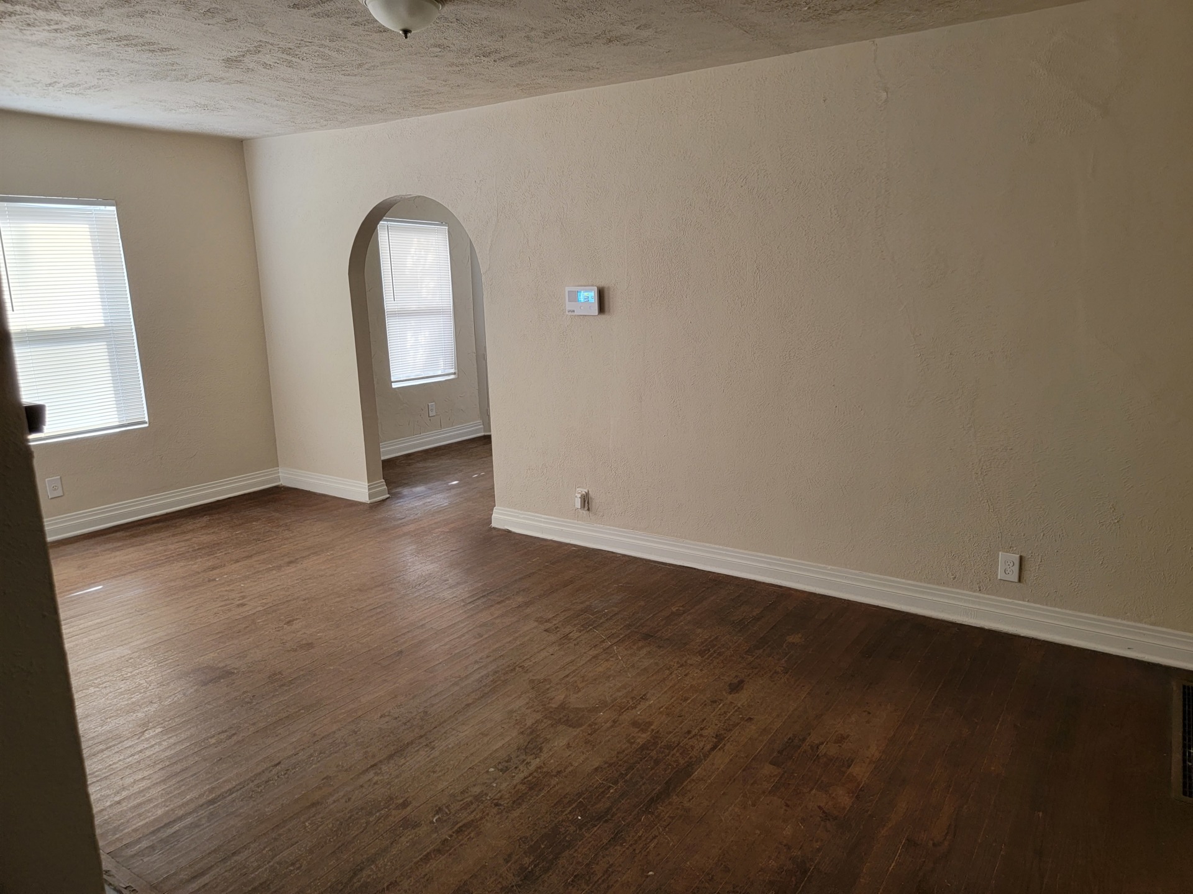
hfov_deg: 71.6
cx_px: 596
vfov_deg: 56.8
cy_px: 447
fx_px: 827
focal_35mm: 24
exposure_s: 1/59
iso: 200
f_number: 1.8
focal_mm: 6.7
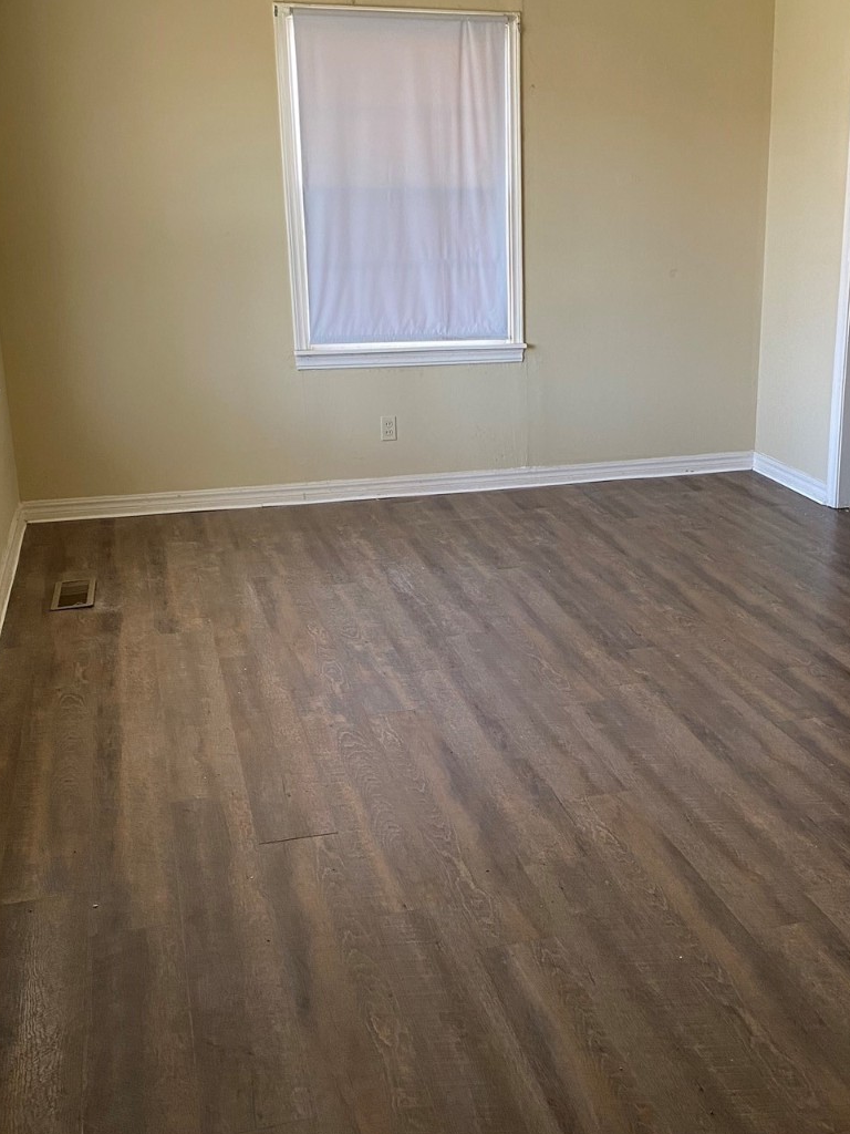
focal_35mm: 39
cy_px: 565
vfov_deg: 47.9
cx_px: 557
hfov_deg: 36.5
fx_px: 1277
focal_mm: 4.25
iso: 160
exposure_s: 1/60
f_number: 1.8
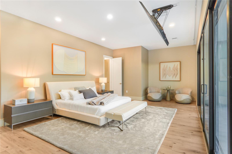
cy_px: 77
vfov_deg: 67.4
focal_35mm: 18
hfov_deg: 90.0
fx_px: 116
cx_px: 116
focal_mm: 12
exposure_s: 1/40
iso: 100
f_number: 2.2
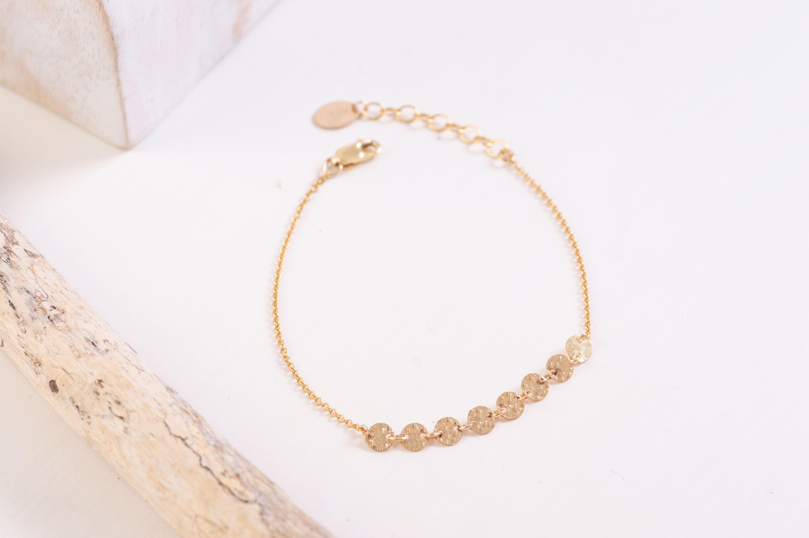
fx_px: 3536
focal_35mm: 158
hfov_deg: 13.1
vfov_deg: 8.7
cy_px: 269
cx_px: 404
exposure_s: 1/125
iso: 100
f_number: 8
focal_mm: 105
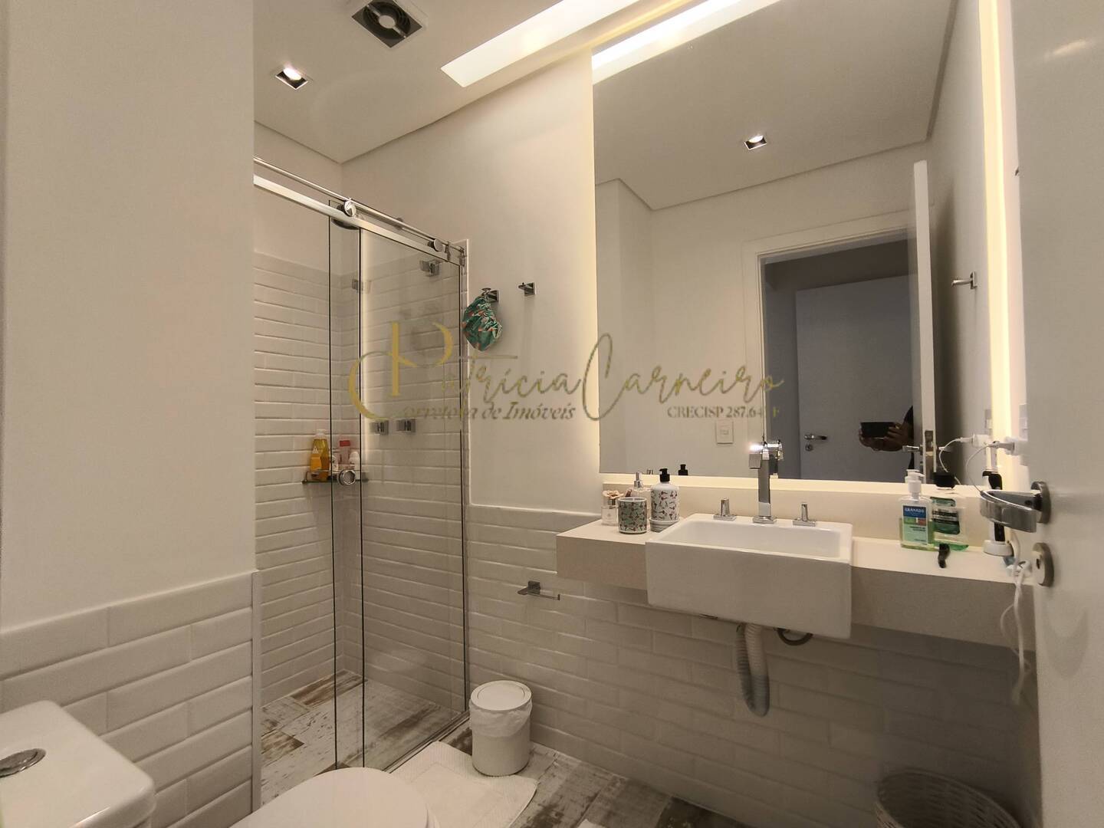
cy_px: 414
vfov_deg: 78.1
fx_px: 510
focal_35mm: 16
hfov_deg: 94.5
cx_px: 552
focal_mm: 1.65
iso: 64
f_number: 2.2
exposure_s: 1/120
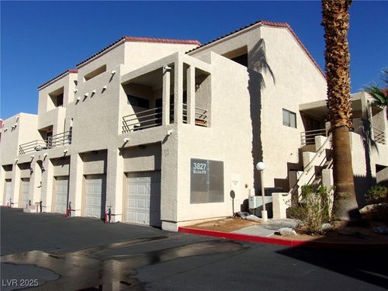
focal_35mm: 27
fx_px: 303
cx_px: 194
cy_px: 146
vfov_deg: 51.4
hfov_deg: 65.3
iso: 80
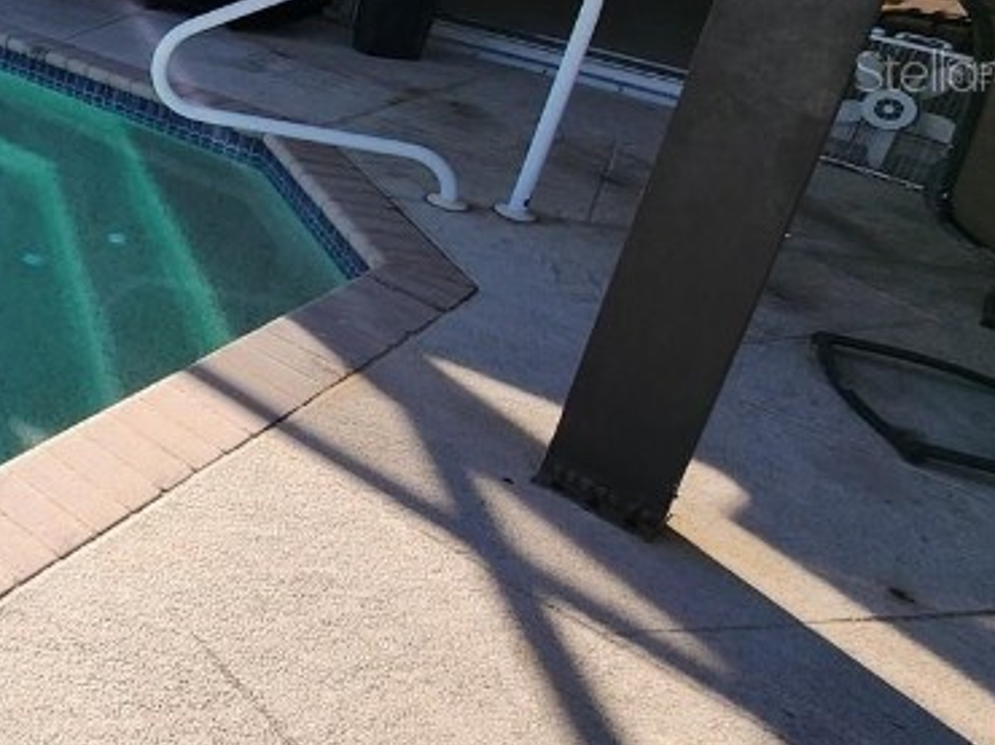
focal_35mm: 36
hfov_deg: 36.1
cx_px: -269
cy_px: 70
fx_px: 1034
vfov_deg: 37.0
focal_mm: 2.2
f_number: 2.2
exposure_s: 1/1145
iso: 50
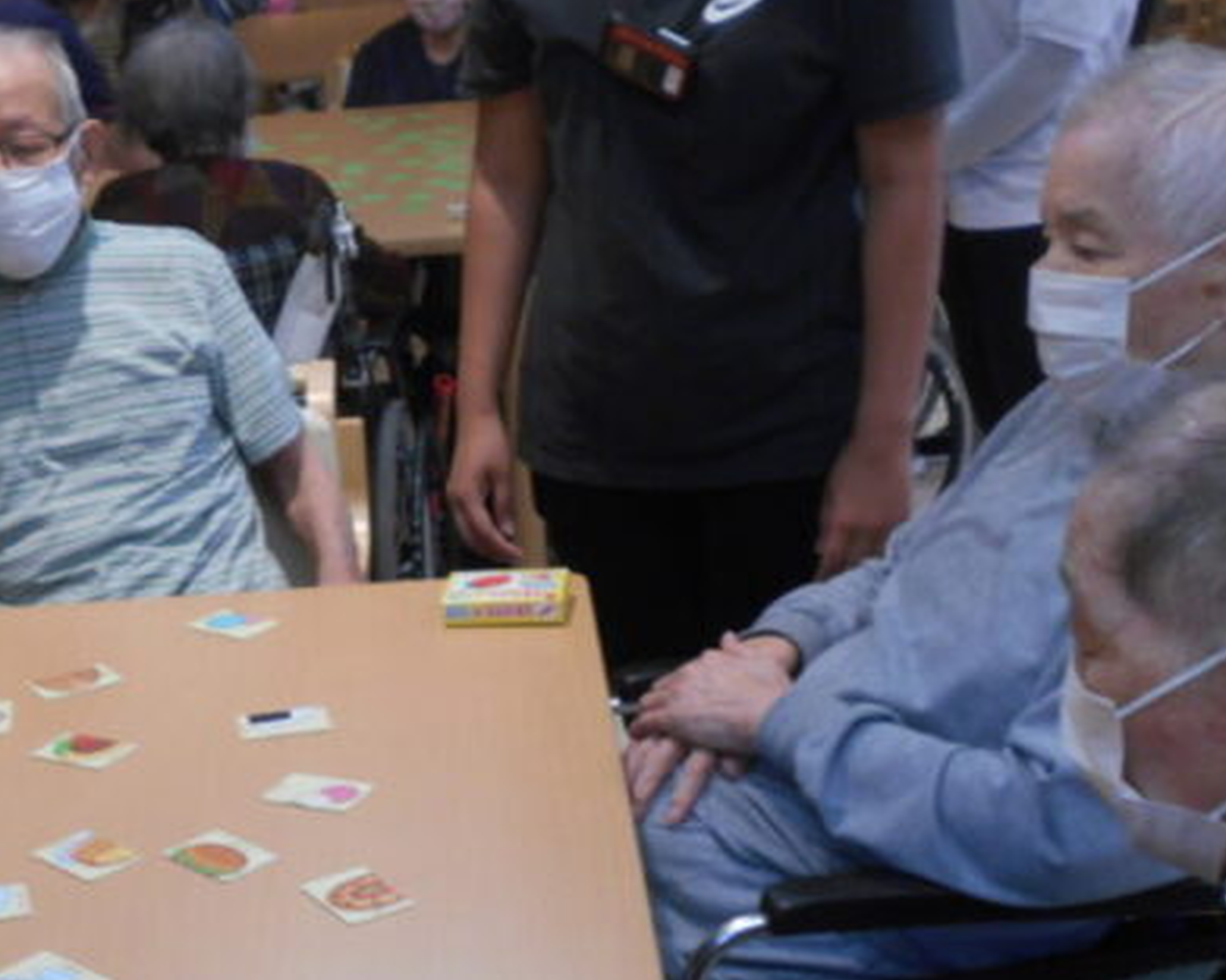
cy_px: 675
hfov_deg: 28.4
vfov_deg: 23.0
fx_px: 2395
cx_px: 333
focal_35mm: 66
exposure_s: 1/30
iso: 250
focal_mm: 7.7
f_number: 4.2
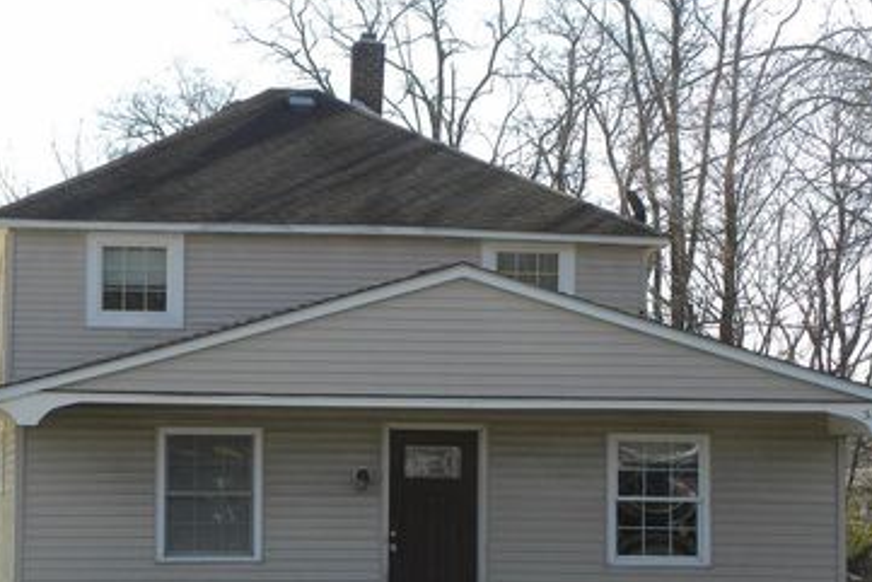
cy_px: 378
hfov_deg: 18.9
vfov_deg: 12.7
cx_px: 314
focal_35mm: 108
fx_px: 2617
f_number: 5
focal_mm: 13.4
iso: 64
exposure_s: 1/163
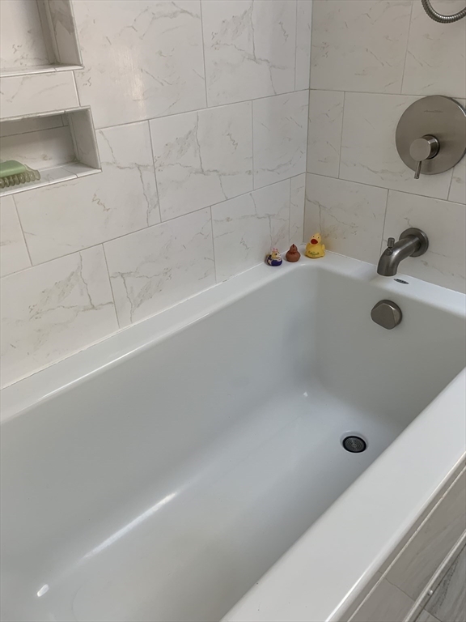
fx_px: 467
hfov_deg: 53.1
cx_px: 233
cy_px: 311
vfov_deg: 67.3
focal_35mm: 26
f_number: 1.8
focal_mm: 4.25
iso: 80
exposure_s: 1/121
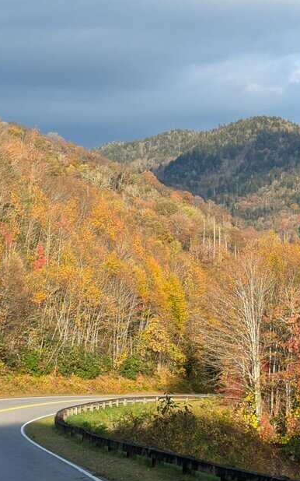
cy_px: 300
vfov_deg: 21.0
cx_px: 127
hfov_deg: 13.2
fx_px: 1296
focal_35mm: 99
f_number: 1.85
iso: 48
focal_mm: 6.81
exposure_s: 1/808
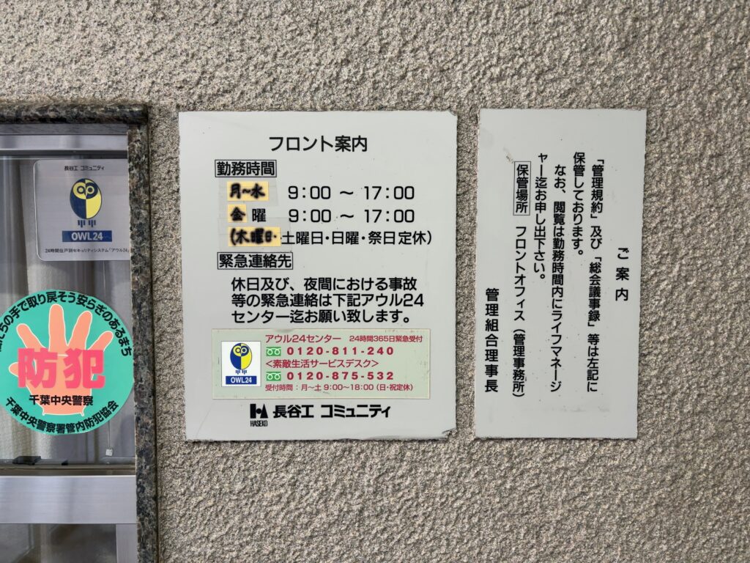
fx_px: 563
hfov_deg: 67.3
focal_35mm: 26
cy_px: 282
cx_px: 375
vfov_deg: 53.1
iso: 160
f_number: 1.6
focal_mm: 5.96
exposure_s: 1/60
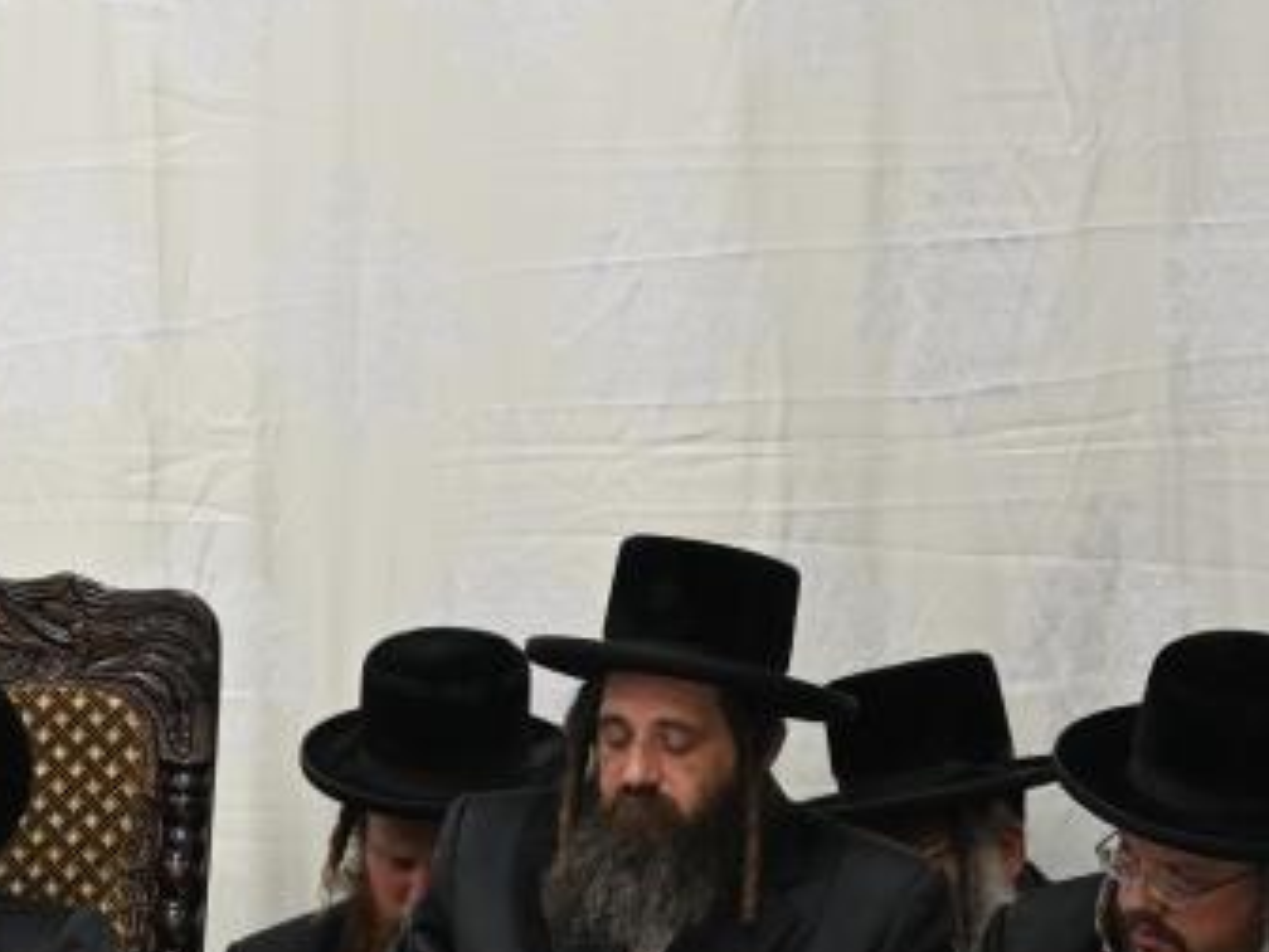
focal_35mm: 586
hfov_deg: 3.4
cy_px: 1090
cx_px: -295
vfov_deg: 2.5
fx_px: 21482
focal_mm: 200
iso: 400
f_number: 2.8
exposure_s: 1/125
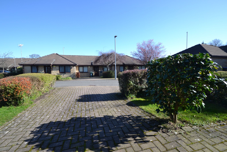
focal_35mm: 15
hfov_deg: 100.4
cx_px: 114
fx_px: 95
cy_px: 76
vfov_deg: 77.3
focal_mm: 10
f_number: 6.3
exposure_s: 1/160
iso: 100
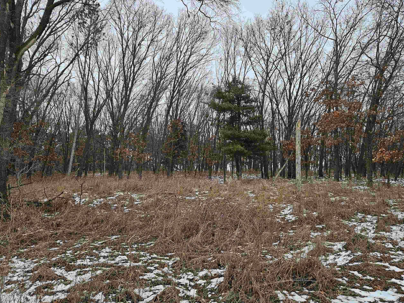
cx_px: 216
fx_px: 327
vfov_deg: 49.7
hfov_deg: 63.4
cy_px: 145
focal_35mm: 28
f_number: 1.8
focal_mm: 5.4
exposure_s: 1/182
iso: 25
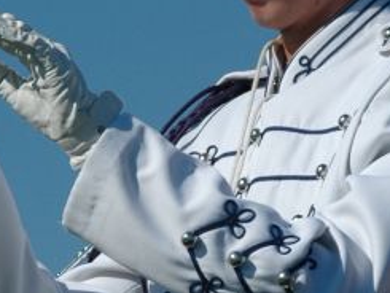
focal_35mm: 542
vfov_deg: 2.7
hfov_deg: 3.7
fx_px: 6109
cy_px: 344
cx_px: 215
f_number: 8
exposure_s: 1/1000
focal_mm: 90
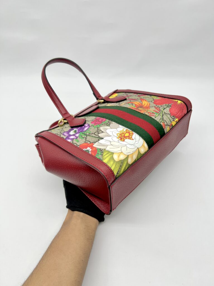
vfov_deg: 67.3
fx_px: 214
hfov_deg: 53.1
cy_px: 143
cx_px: 107
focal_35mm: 26
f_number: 1.5
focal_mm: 5.7
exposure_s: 1/102
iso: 32
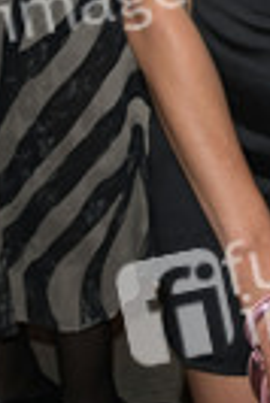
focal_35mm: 105
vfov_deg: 17.8
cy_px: -161
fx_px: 1178
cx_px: 361
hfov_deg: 12.6
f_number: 5.6
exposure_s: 1/100
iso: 1000
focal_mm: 35
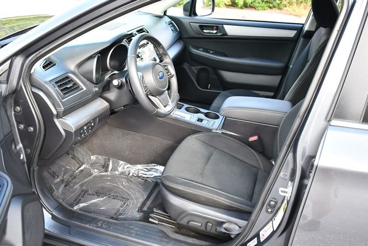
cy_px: 123
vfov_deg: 36.9
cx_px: 184
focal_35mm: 36
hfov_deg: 53.1
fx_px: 368
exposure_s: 1/160
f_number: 3.5
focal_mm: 18
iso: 800
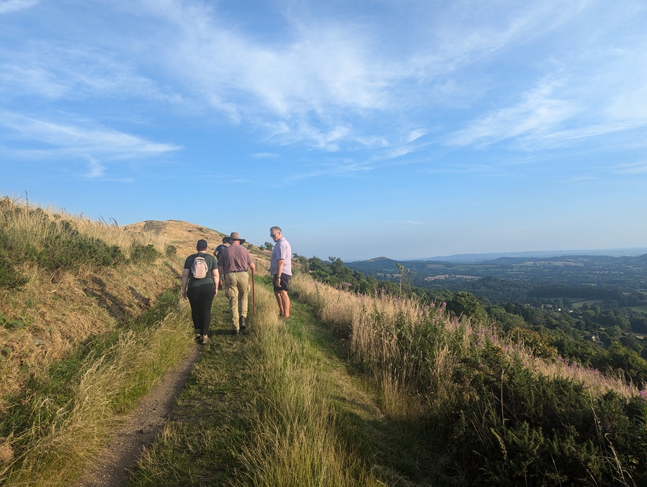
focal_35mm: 24
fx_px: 449
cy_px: 244
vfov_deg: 56.9
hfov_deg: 71.5
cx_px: 324
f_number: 1.85
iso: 47
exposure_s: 1/891
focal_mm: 6.81
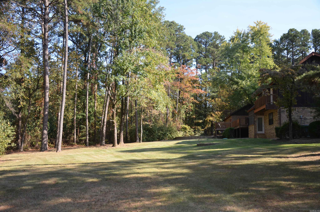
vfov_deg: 39.8
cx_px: 160
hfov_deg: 57.3
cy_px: 106
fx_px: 293
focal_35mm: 33
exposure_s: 1/250
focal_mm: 22
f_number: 4
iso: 110
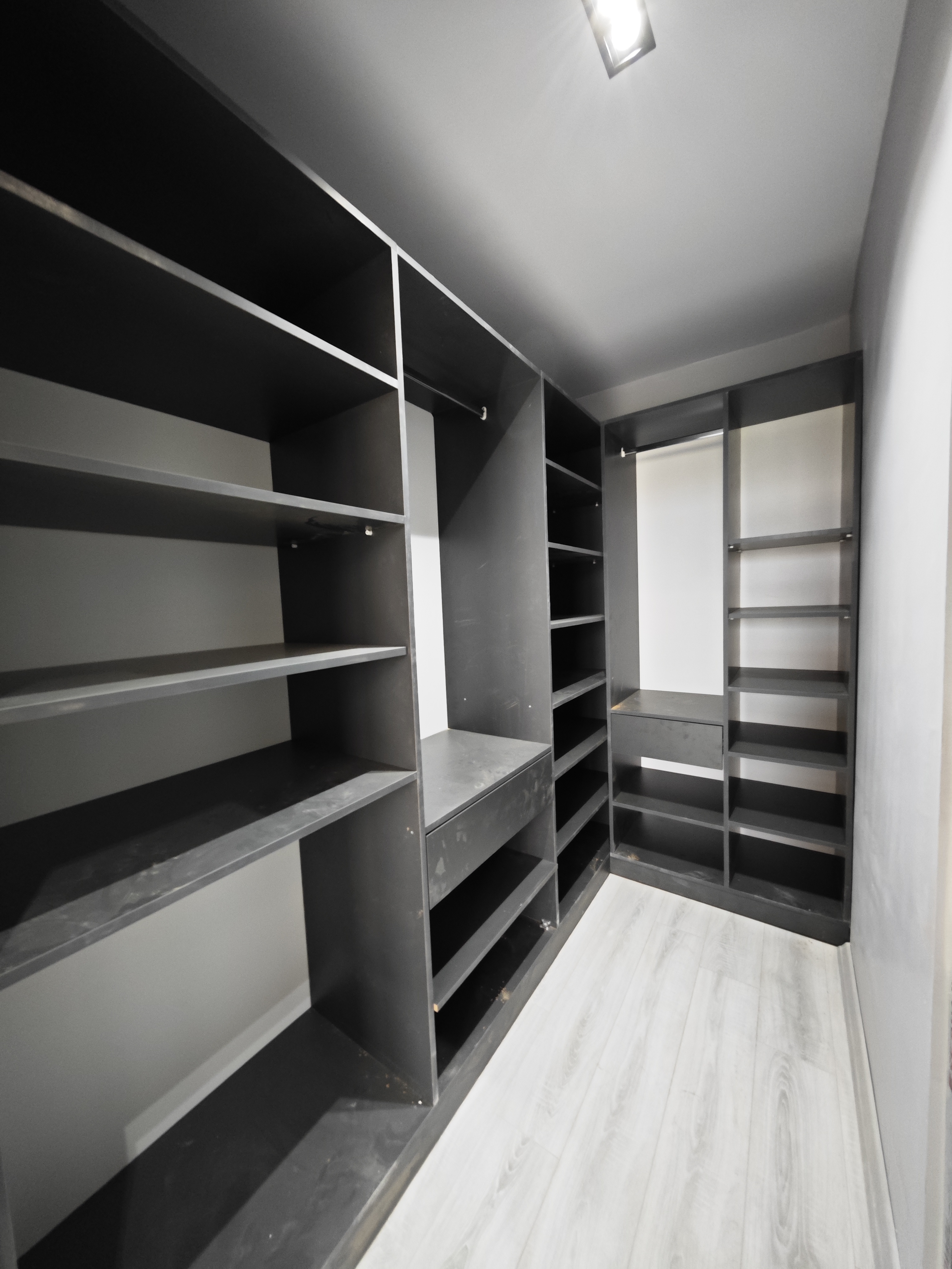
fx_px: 440
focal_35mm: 12
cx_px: 476
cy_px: 634
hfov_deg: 94.5
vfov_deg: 110.5
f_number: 1.8
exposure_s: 1/25
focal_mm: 2.03
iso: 500
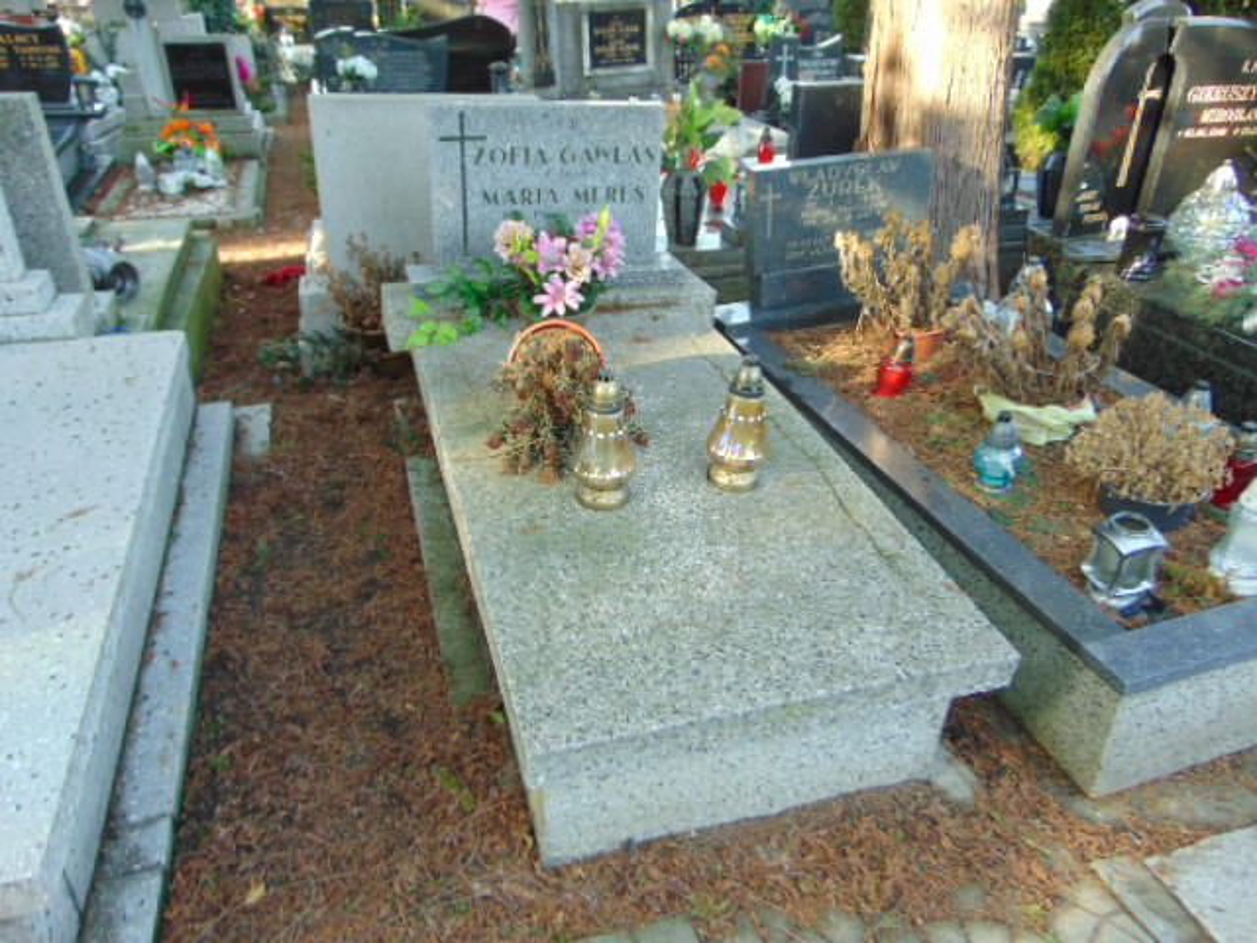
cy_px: 472
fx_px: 908
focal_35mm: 25
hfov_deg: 69.4
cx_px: 628
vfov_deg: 54.9
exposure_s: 1/60
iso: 80
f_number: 3
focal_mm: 4.5
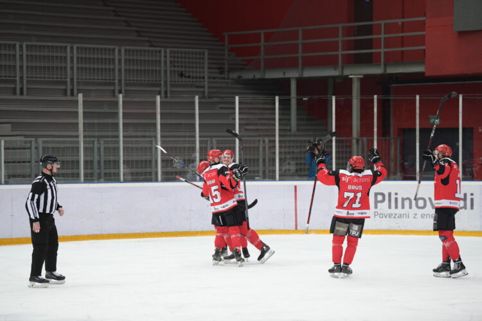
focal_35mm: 135
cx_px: 241
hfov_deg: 15.2
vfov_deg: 10.2
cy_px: 160
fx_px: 1807
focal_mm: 135
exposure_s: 1/640
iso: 1250
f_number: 2.8
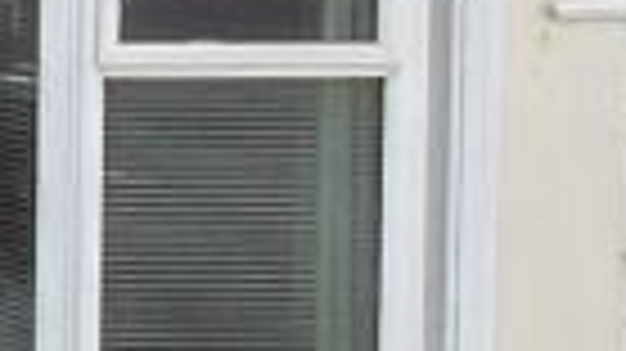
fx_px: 1924
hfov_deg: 11.2
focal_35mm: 116
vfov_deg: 9.8
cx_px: -1270
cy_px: -331
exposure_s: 1/250
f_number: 8
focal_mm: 10
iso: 400
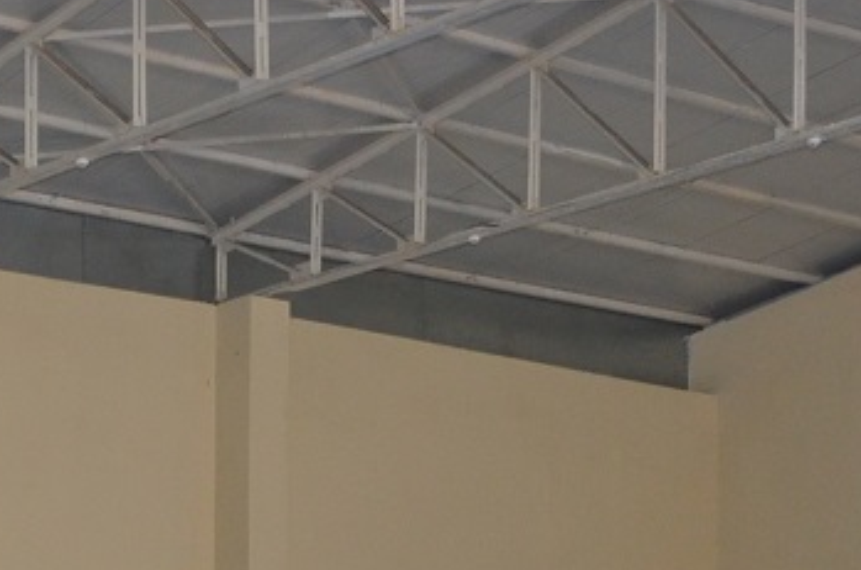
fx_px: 3078
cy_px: 1028
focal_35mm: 129
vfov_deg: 10.0
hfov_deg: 15.8
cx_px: 116
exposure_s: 1/60
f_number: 4
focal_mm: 20
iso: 640
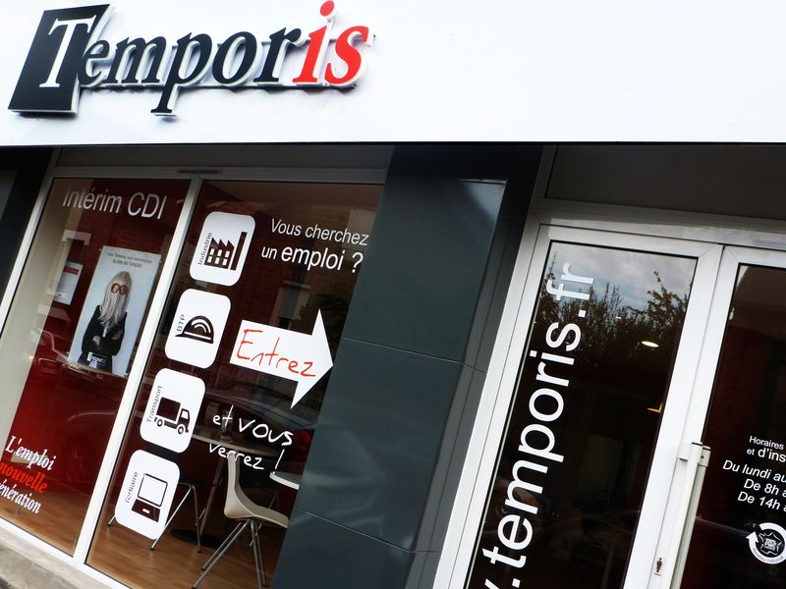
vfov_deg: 39.7
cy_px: 294
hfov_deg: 51.4
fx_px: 817
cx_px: 393
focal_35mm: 36
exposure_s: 1/125
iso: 100
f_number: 3.7
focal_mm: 6.4
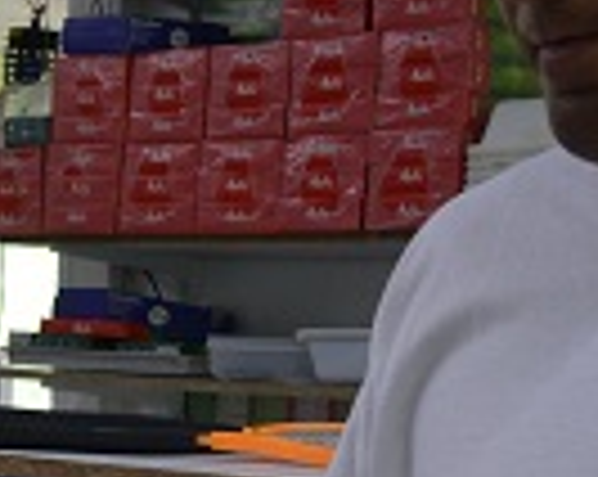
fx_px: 2156
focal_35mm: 122
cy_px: 724
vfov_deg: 12.0
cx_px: -220
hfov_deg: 14.9
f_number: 4
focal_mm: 18
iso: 400
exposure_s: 1/60
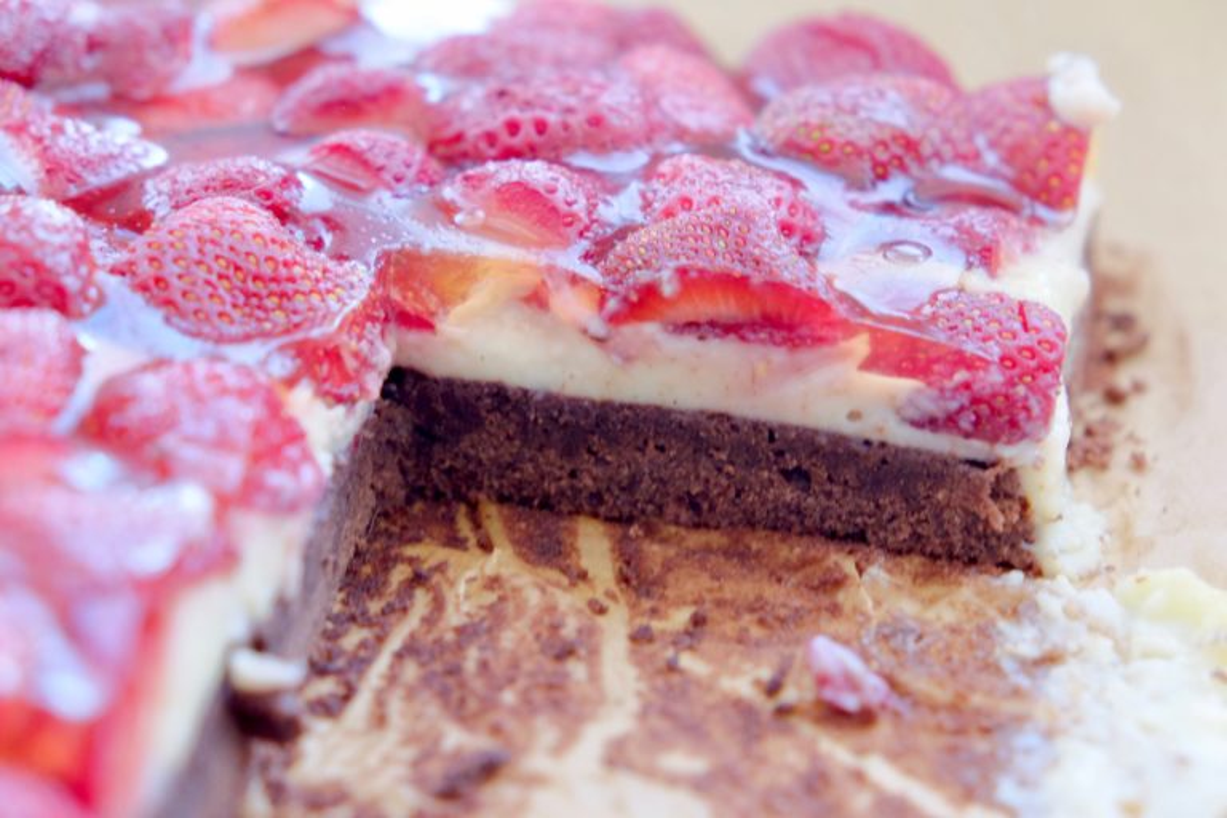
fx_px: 2590
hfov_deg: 26.7
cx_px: 614
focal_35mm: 76
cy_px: 409
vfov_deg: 17.9
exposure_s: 1/125
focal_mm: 50.5
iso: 3200
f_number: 4
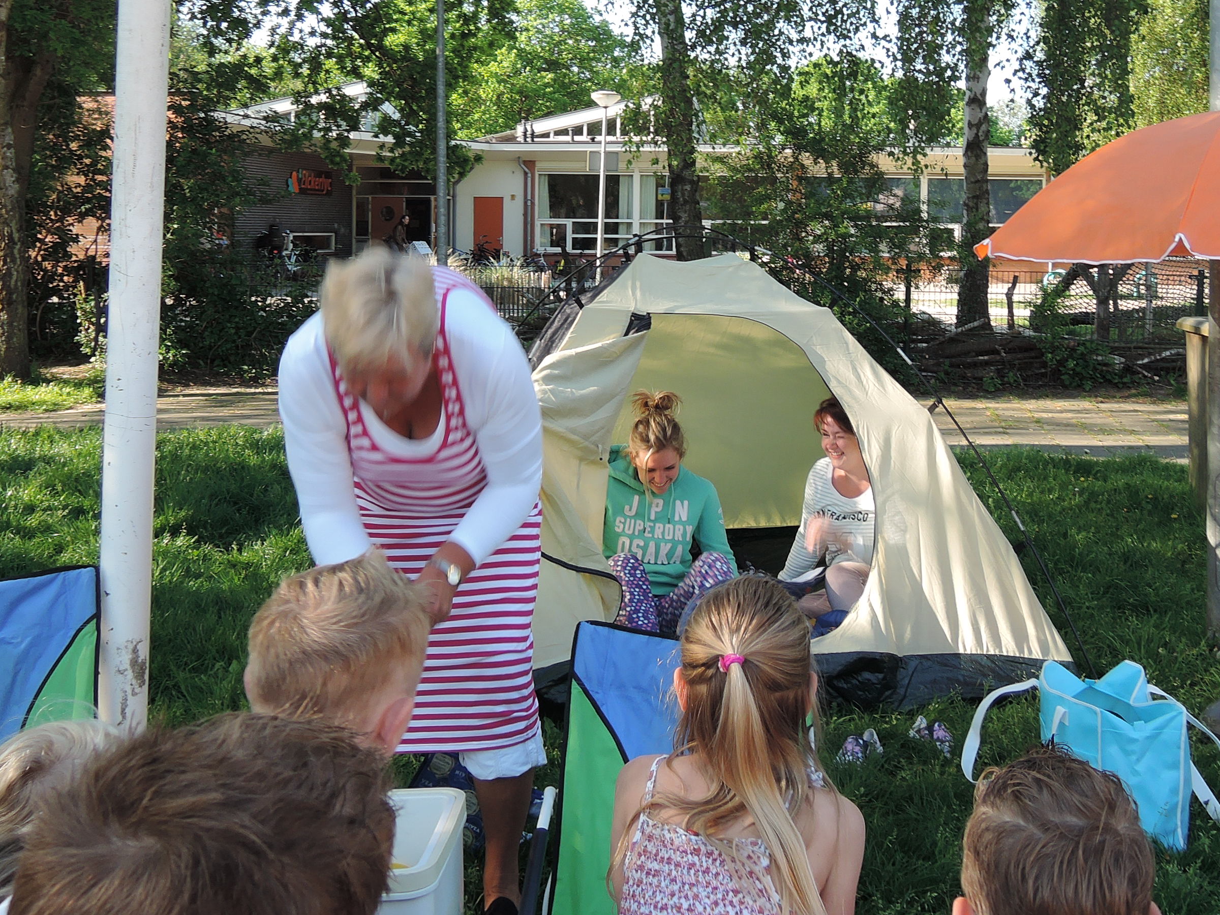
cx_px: 724
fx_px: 1410
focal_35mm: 40
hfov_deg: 46.6
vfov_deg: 35.4
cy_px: 270
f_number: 2.8
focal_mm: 5.1
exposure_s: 1/30
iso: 90
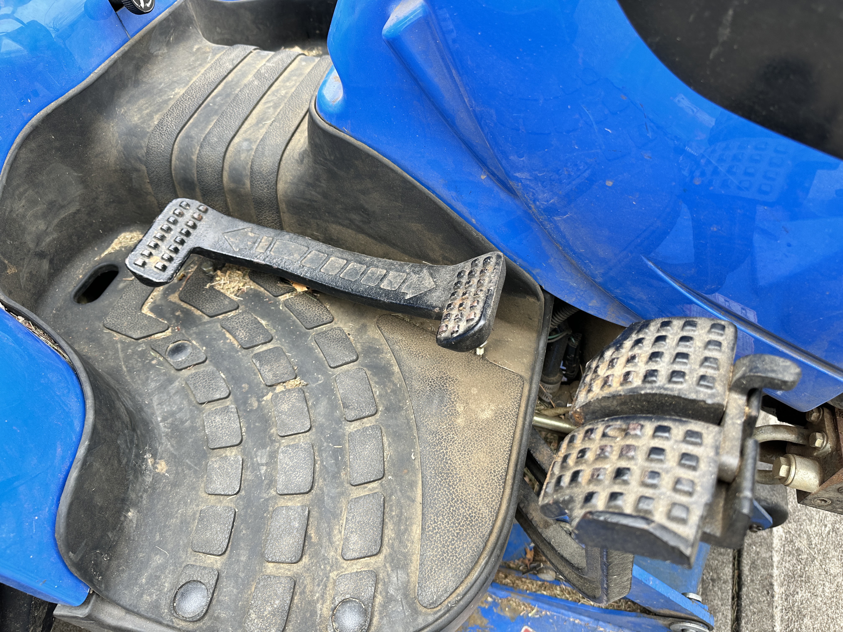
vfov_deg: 56.8
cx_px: 422
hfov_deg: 71.6
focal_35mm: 24
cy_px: 316
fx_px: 584
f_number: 1.78
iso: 64
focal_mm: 6.86
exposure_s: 1/191
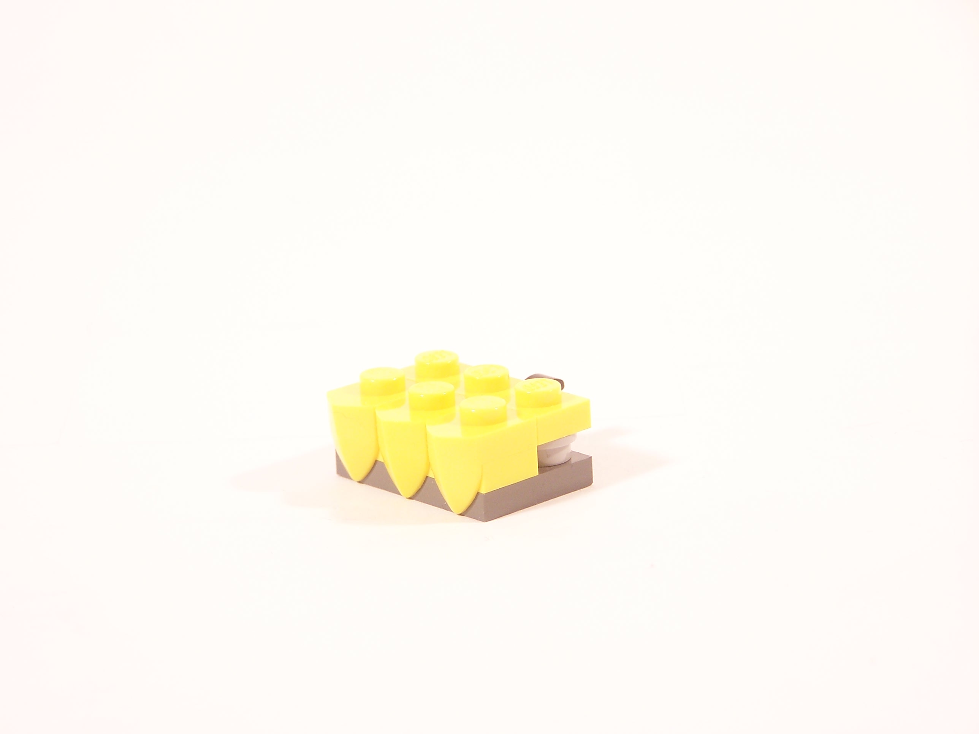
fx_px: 3620
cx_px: 490
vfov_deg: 11.6
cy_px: 367
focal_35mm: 128
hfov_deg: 15.4
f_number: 3.2
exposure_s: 1/10
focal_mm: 21.2
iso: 100
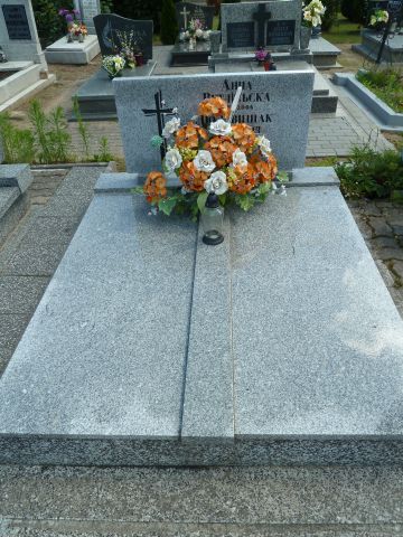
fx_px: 388
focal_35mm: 25
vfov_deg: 69.4
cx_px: 202
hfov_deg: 54.9
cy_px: 268
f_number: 4
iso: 80
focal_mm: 4.1
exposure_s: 1/200
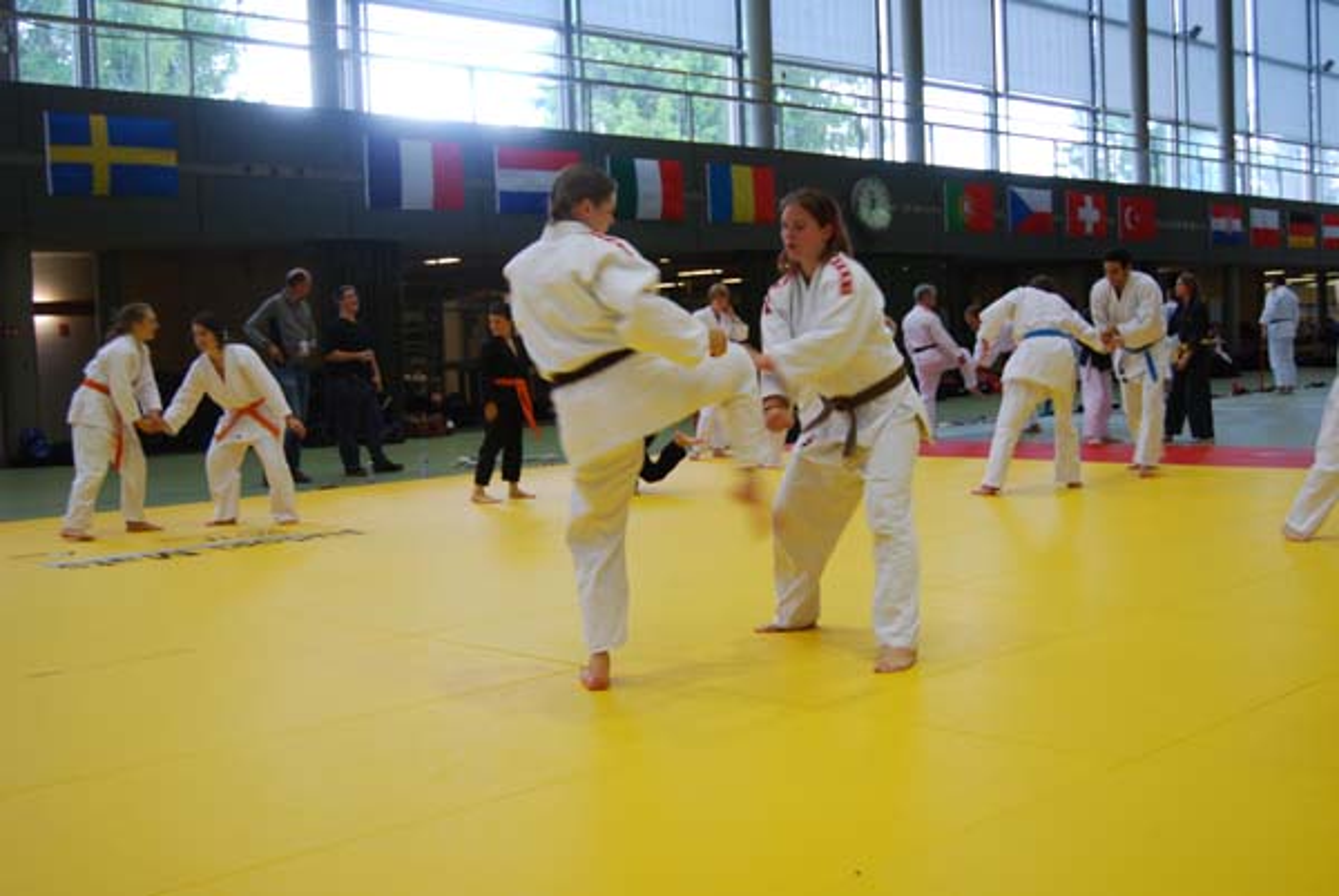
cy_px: 448
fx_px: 1564
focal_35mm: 42
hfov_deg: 46.3
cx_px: 670
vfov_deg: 32.0
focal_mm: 28
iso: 200
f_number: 4.2
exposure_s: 1/30
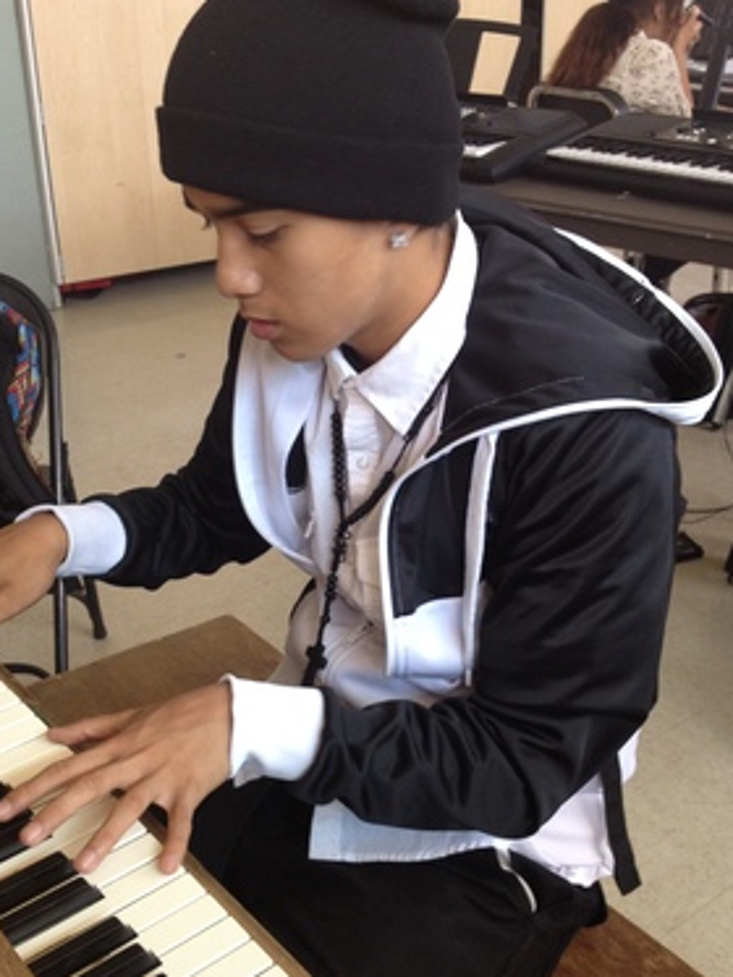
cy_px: 587
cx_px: 343
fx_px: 1270
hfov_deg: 32.2
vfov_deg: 41.9
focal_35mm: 45
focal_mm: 4.28
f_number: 2.4
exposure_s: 1/20
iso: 64
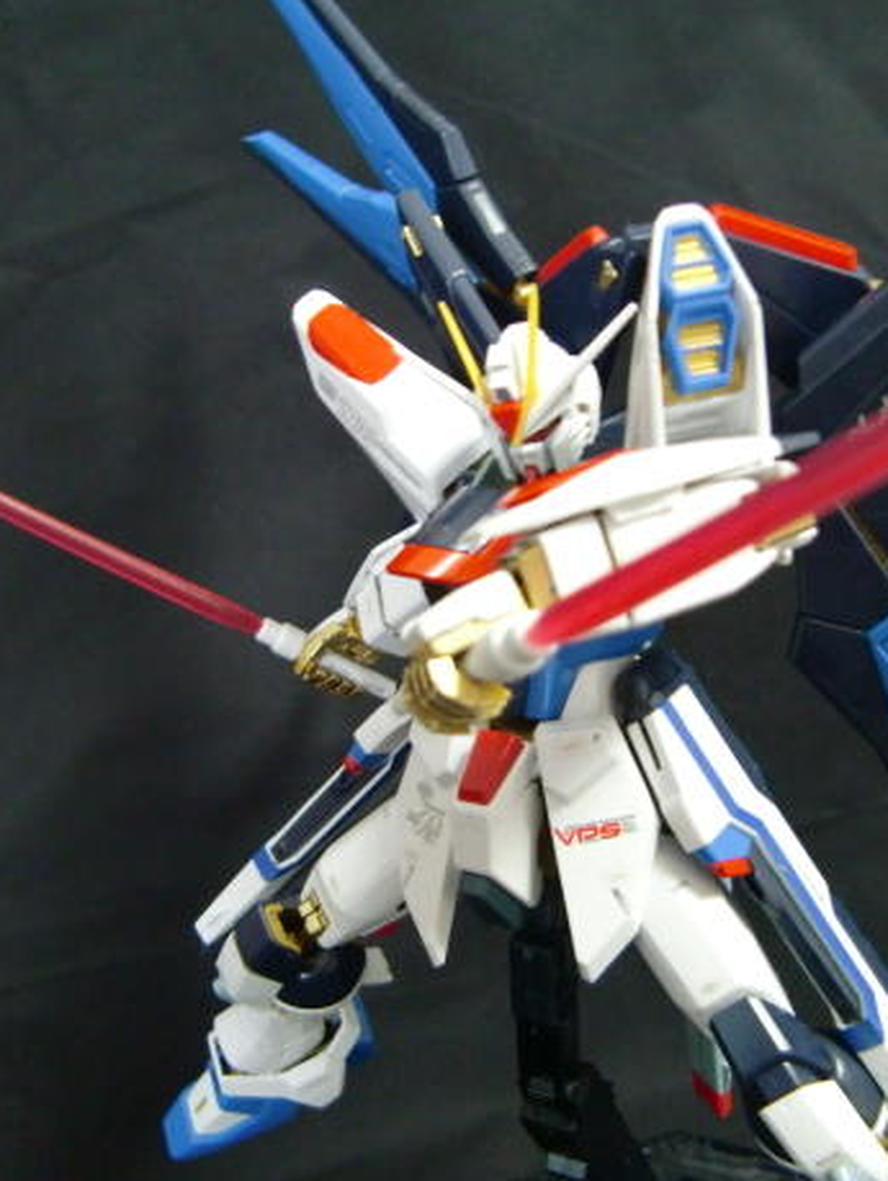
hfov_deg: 36.9
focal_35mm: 39
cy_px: 612
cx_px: 445
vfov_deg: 47.8
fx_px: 1332
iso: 400
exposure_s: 1/10
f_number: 2.6
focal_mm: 4.9
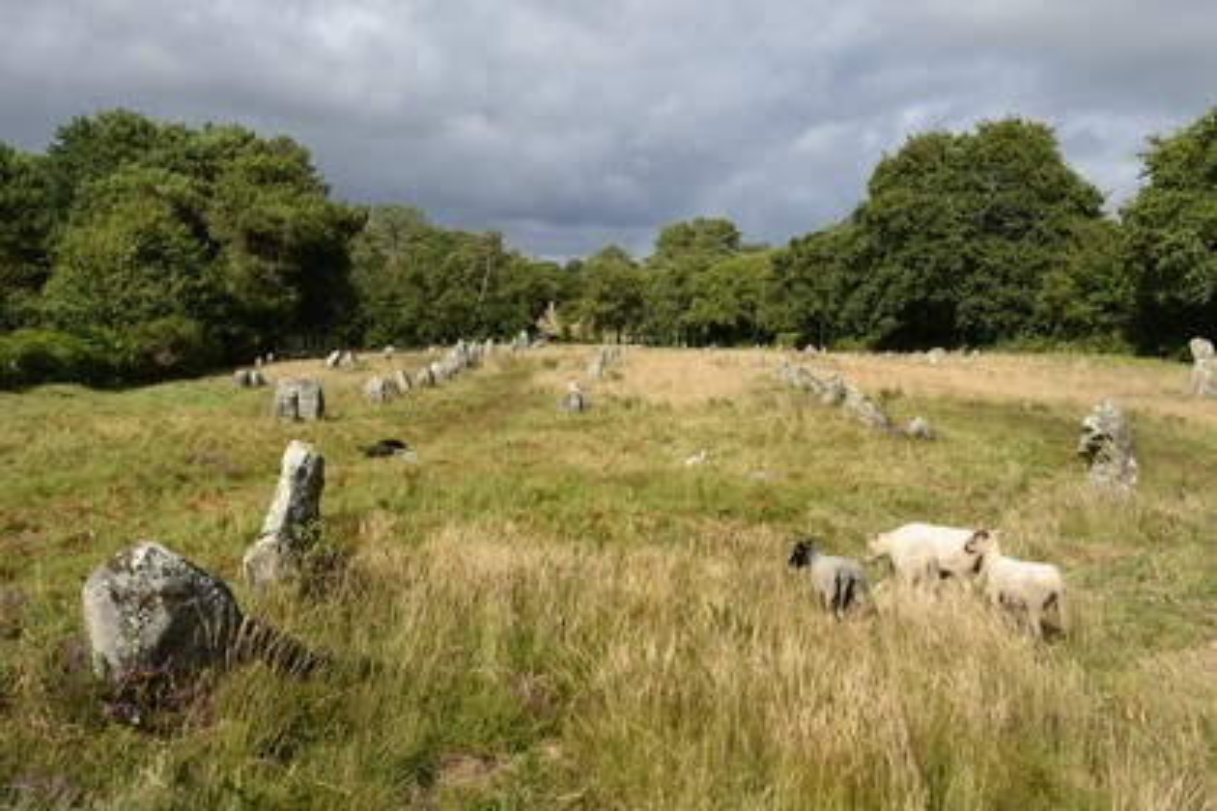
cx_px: 608
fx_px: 1183
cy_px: 406
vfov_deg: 37.9
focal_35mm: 35
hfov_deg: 54.4
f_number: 10
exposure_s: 1/320
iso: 200
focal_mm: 35
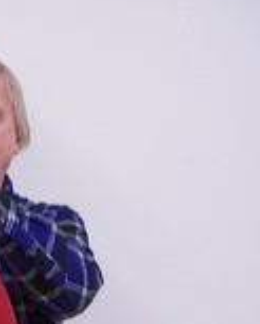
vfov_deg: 16.5
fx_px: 1084
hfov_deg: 12.8
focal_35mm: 113
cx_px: -161
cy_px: 347
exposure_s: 1/30
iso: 125
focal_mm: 7.8
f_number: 2.8
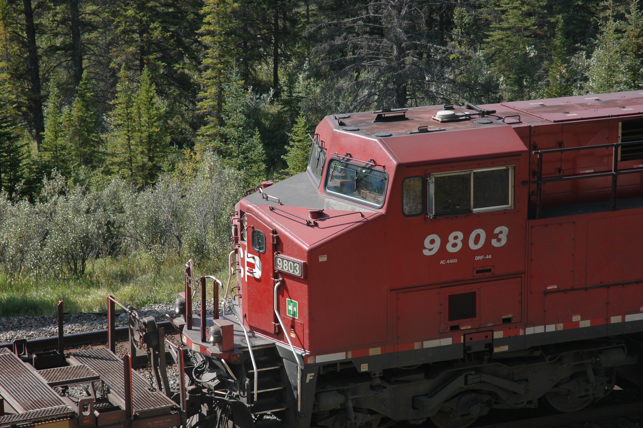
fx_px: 1874
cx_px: 322
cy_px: 214
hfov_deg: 19.5
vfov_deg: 13.0
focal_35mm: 105
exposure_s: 1/200
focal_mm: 70
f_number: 7.1
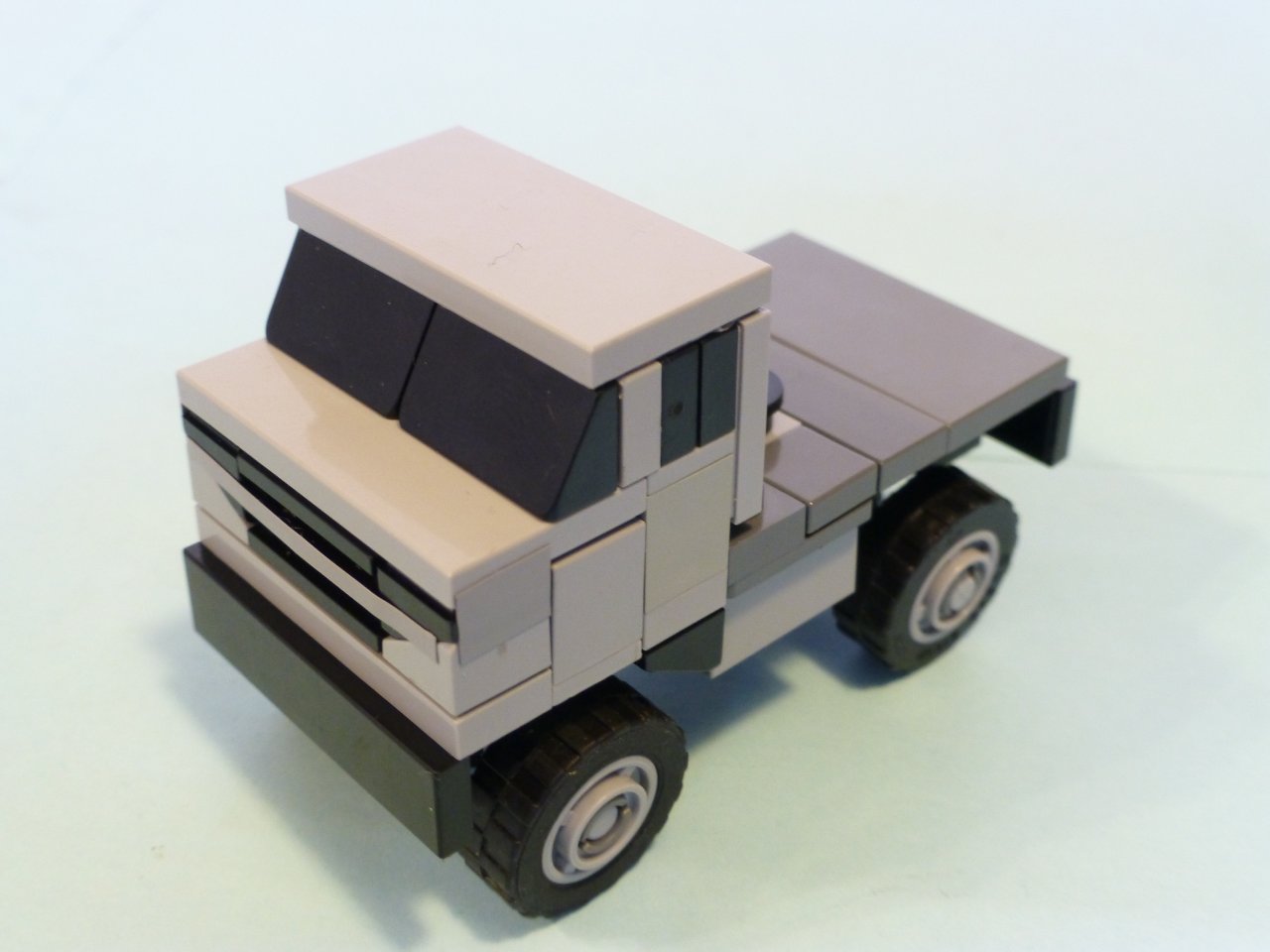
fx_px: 1724
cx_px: 635
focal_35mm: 47
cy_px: 476
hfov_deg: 40.4
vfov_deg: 30.9
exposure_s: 1/10
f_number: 4.2
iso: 400
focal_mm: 8.5
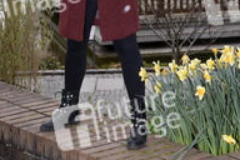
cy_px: -66
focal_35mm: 129
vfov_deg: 10.3
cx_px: 152
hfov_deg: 15.9
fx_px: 860
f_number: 10
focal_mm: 62
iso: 500
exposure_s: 1/160
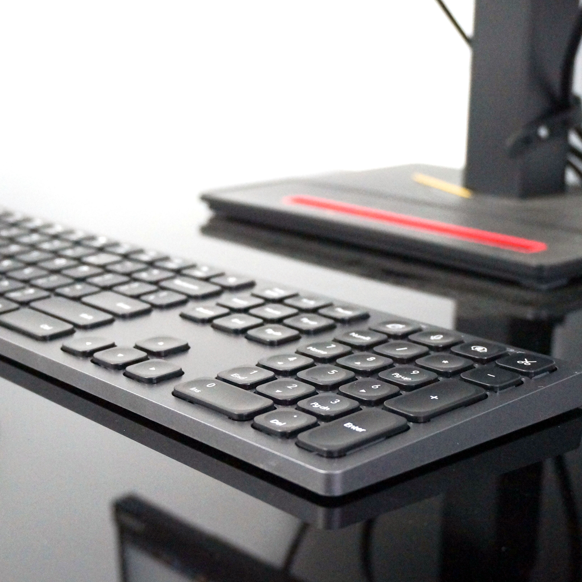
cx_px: 172
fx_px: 1179
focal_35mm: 62
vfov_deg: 27.7
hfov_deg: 27.5
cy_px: 290
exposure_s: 1/60
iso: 2500
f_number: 5
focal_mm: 32
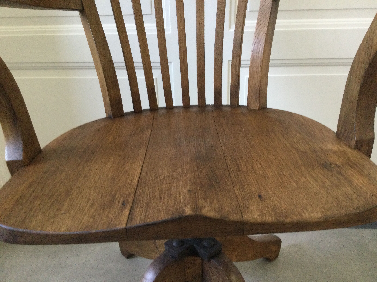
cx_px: 188
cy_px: 141
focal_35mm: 31
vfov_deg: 45.4
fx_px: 338
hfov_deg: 58.4
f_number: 2.4
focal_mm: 3.3
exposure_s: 1/33
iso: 200
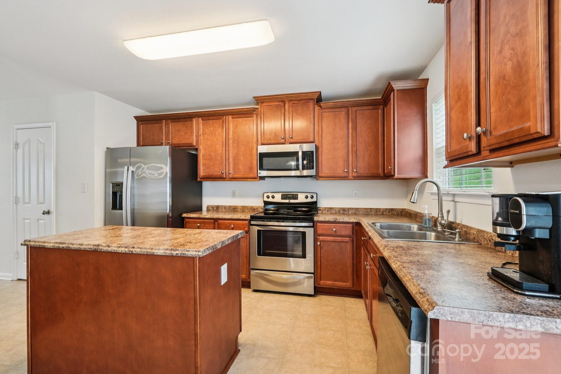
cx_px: 280
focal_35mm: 15
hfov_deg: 100.4
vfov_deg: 77.3
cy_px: 187
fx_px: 234
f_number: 8
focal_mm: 10
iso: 400
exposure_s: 1/10
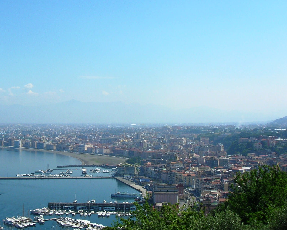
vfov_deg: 29.7
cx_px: 92
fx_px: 433
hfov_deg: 36.2
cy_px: 117
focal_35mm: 51
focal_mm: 6.4
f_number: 5
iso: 50
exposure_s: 1/353
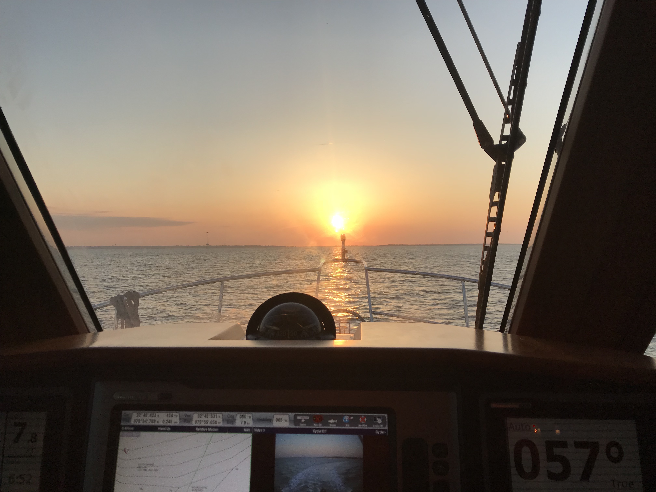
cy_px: 246
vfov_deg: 49.7
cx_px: 328
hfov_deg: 63.4
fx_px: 531
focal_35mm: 28
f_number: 1.8
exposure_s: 1/1546
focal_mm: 3.99
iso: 20
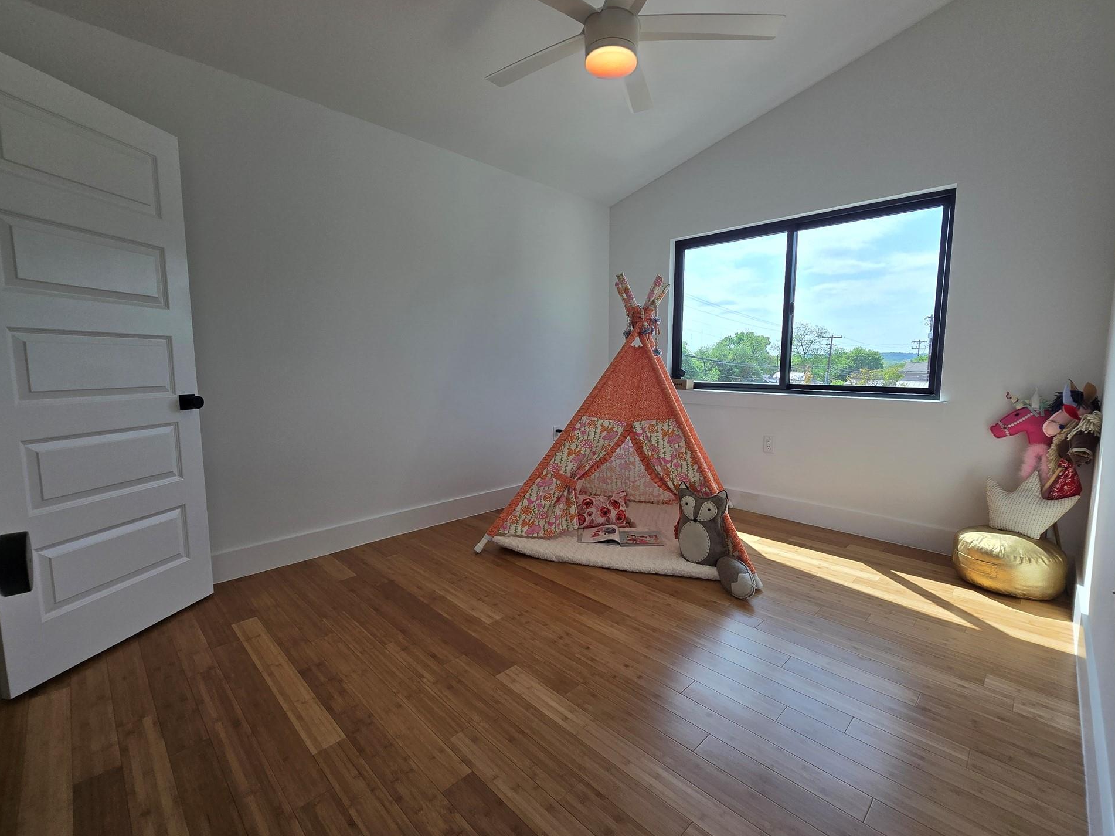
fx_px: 451
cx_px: 560
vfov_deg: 85.6
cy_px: 428
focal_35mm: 14
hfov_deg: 102.1
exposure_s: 1/493
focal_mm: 2.2
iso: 50
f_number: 2.2
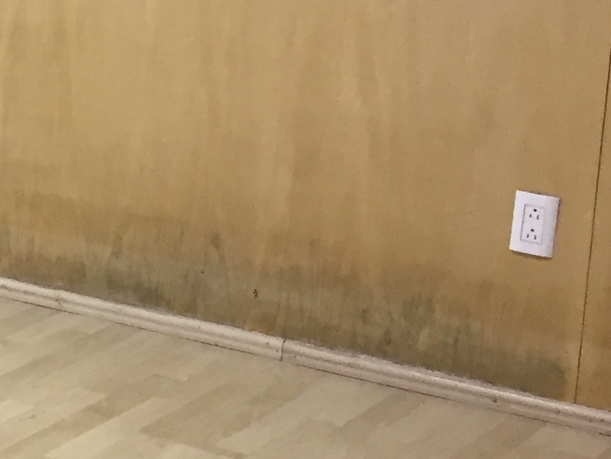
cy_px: 2
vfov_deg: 11.8
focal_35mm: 124
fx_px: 2190
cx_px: -551
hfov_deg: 13.8
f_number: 2.2
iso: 80
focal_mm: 4.15
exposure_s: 1/30
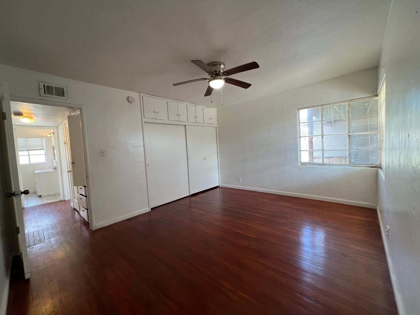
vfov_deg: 89.9
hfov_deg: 106.2
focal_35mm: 13
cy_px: 158
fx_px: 158
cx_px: 210
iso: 125
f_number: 1.8
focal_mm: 1.57
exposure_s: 1/60
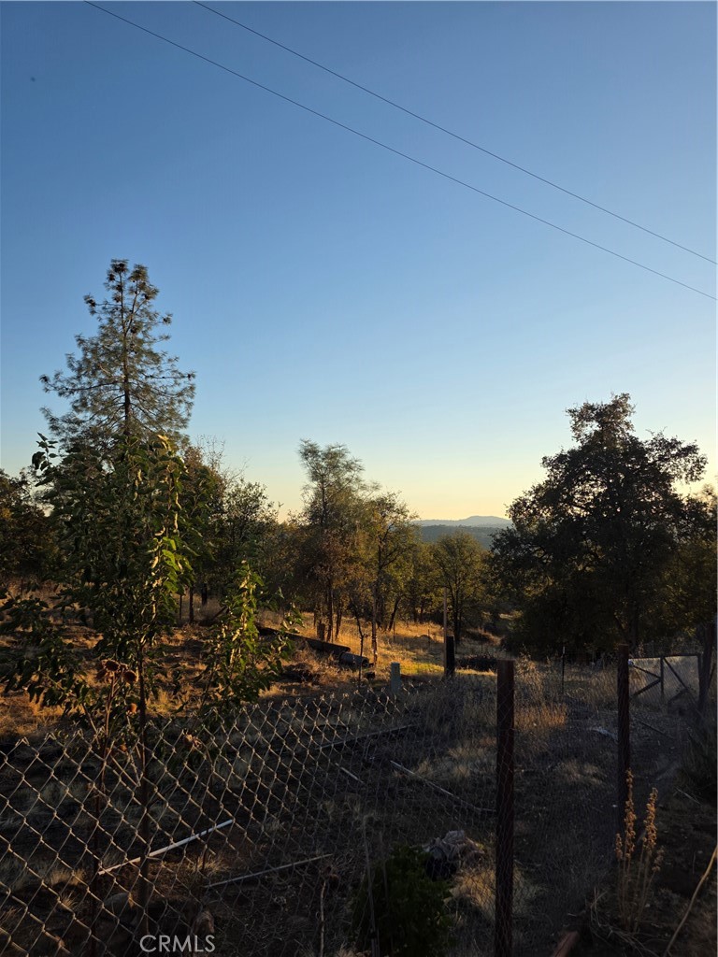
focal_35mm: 23
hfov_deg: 58.9
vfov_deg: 73.9
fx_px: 636
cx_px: 359
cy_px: 478
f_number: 1.7
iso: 80
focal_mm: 6.3
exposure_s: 1/2635
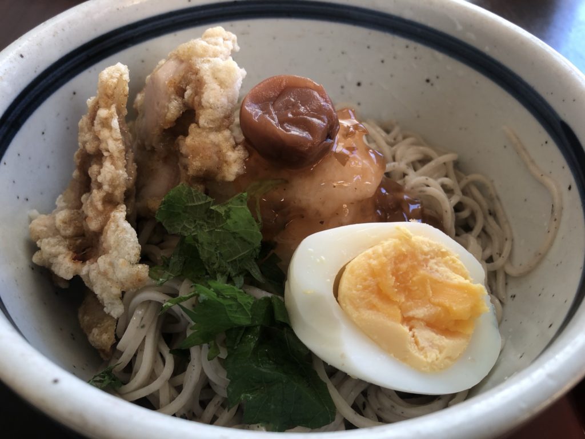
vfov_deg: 49.7
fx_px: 473
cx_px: 292
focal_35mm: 28
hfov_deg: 63.4
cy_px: 220
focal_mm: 3.99
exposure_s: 1/50
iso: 25
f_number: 1.8
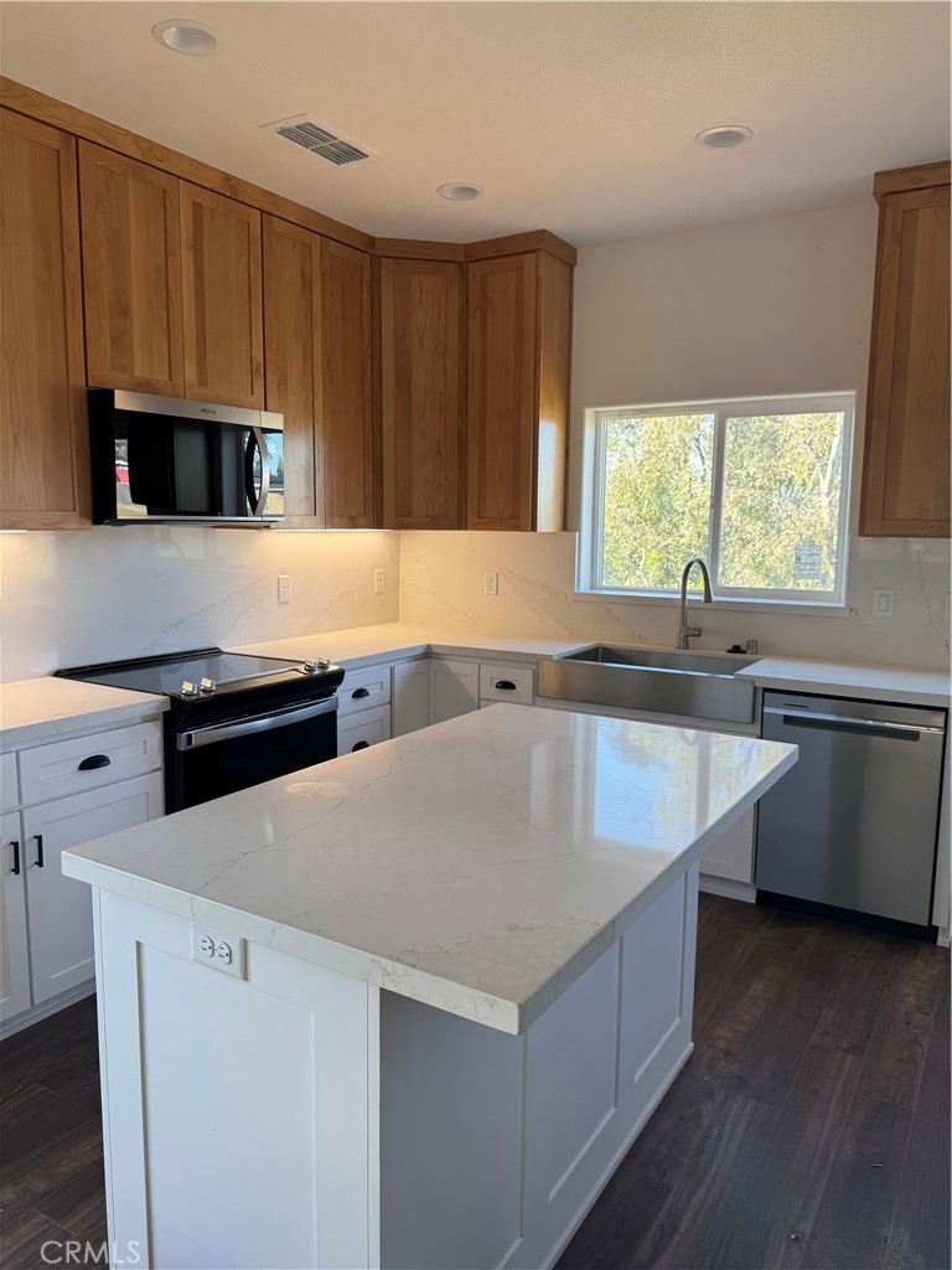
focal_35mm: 24
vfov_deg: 71.6
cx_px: 476
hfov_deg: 56.8
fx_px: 880
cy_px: 635
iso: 80
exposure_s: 1/120
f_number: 1.78
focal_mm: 6.76
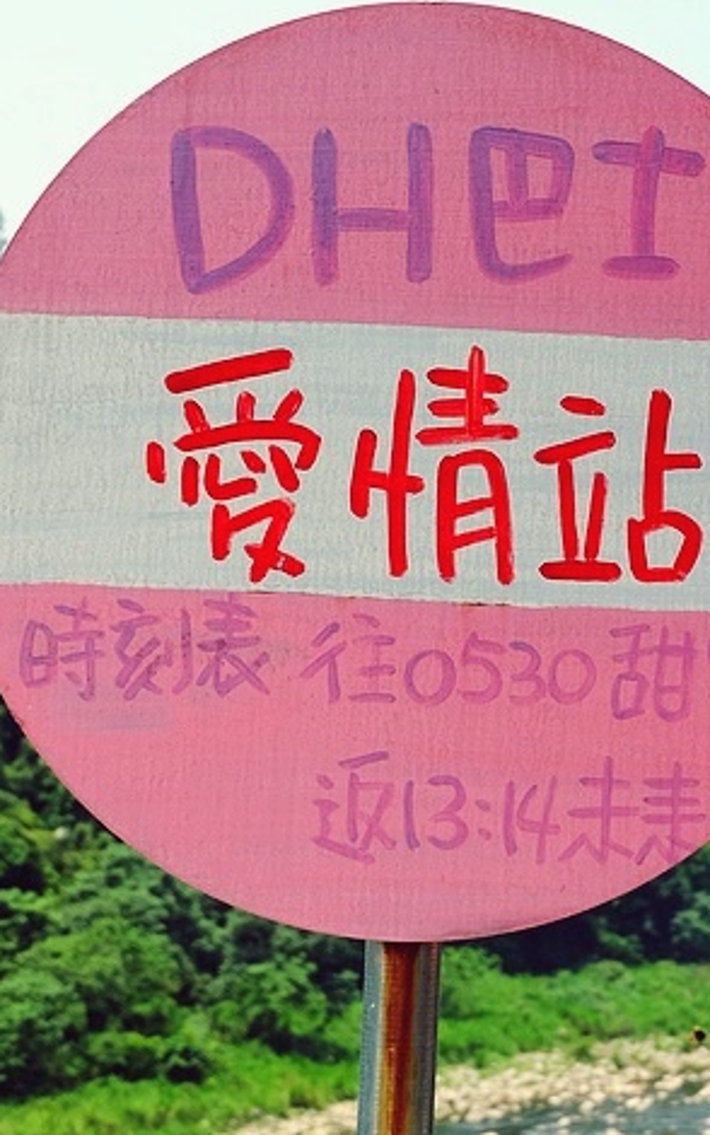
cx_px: 706
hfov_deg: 16.0
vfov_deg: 25.7
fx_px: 2475
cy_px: 355
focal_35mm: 80
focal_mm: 24.3
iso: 200
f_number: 4.5
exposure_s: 1/1300
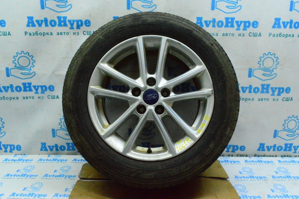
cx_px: 150
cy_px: 100
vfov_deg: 39.9
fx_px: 274
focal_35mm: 33
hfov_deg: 57.3
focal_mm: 22
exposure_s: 1/60
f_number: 25
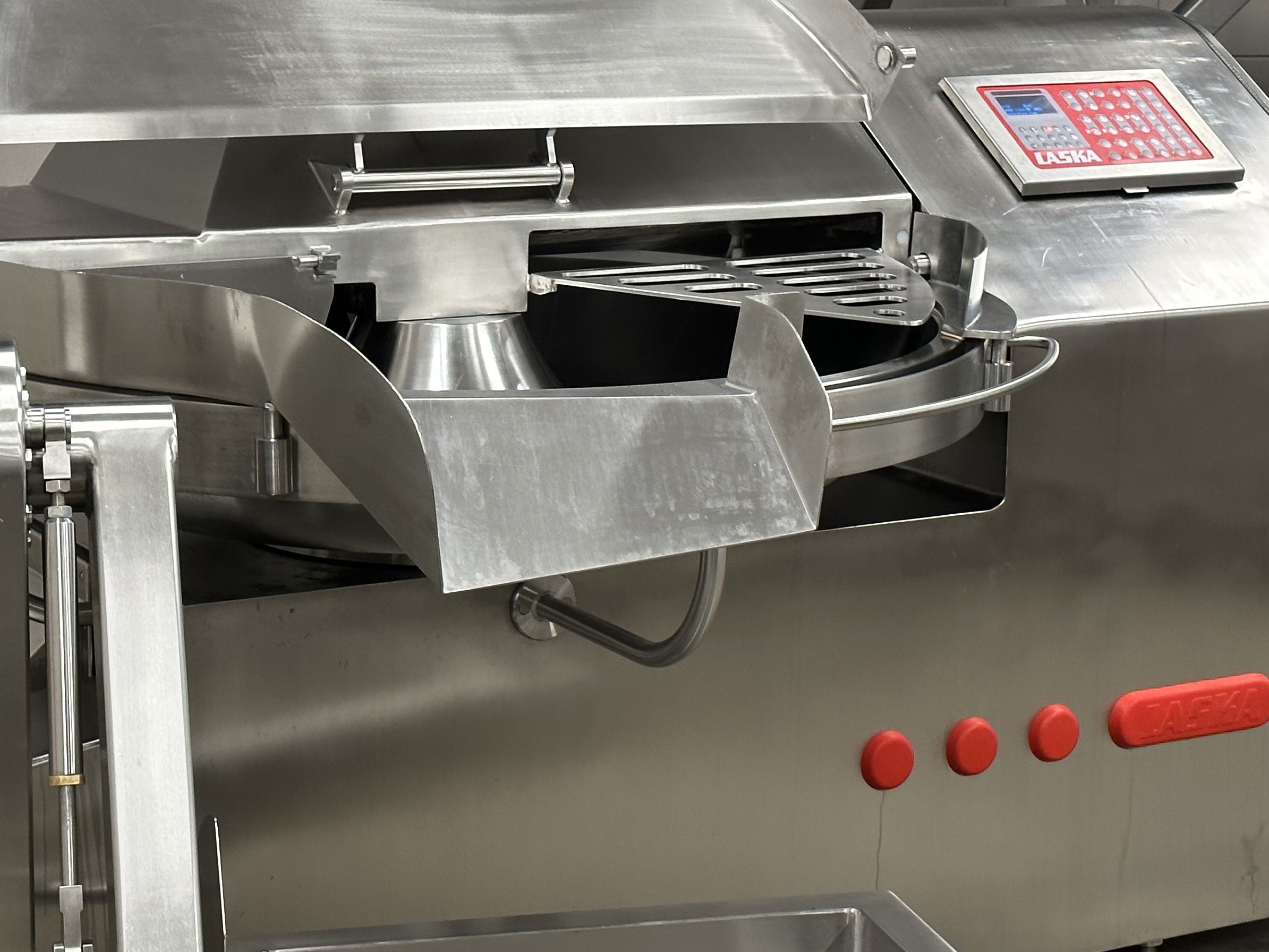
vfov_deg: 18.2
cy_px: 456
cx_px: 587
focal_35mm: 81
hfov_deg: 24.1
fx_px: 2970
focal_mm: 6.86
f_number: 1.78
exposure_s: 1/33
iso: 200
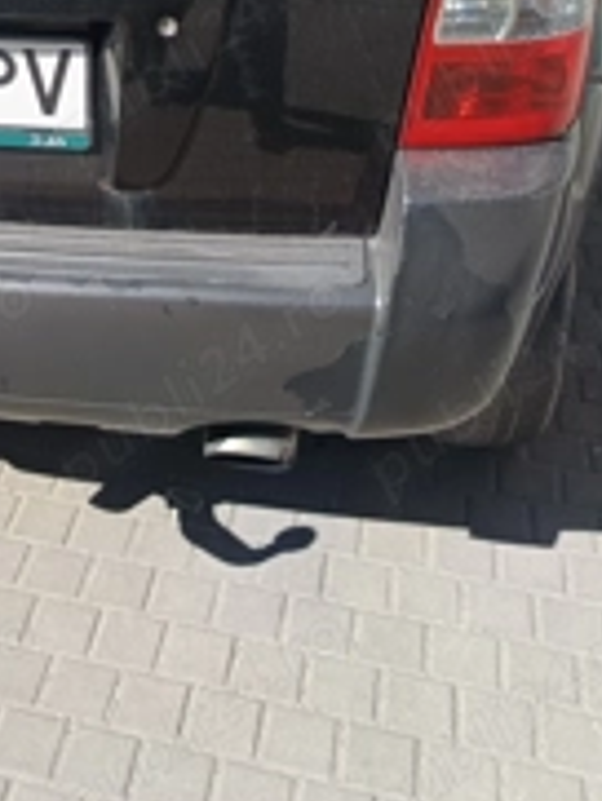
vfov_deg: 34.6
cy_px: 119
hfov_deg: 26.5
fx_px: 1228
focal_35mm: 53
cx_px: 44
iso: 50
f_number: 1.7
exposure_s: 1/217
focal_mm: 5.31
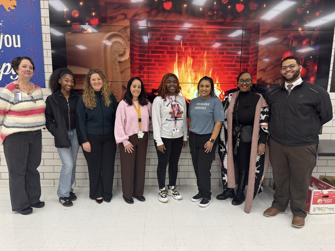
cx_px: 168
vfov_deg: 56.8
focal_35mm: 24
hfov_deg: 71.6
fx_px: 232
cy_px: 126
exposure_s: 1/60
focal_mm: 6.76
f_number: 1.78
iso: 160
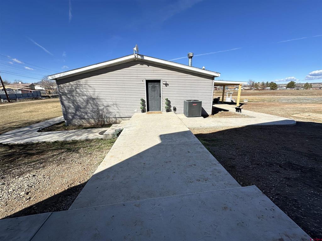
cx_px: 161
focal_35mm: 14
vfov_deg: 85.7
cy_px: 120
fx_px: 130
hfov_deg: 102.1
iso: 50
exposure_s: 1/1887
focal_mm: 2.22
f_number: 2.2
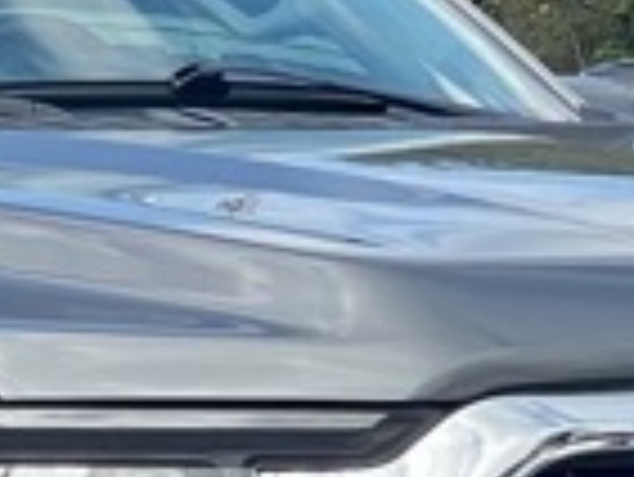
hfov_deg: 5.2
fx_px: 6911
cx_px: -445
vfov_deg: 3.9
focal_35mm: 377
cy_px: 634
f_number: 2
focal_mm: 6
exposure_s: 1/571
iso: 25
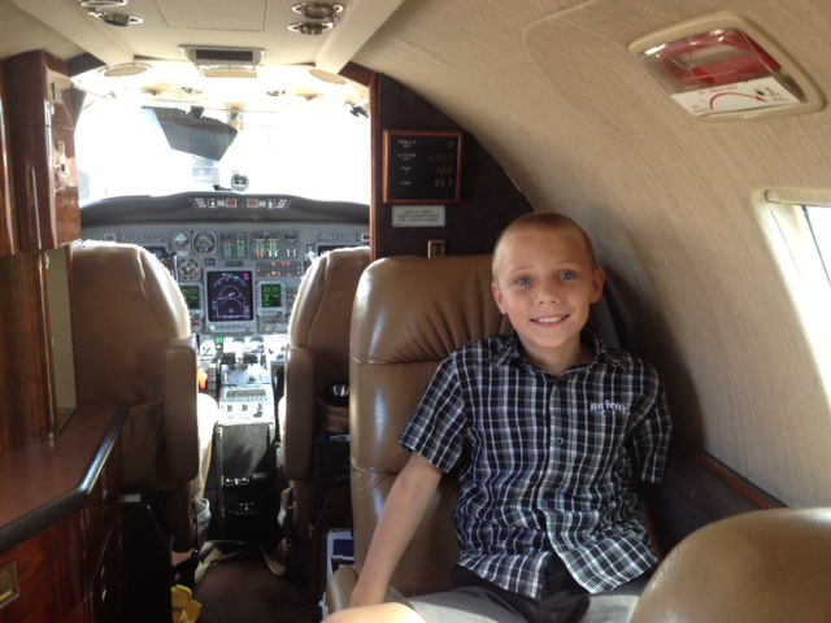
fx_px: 840
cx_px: 416
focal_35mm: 35
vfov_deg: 40.7
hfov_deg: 52.6
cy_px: 312
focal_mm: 4.28
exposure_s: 1/60
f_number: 2.4
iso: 64
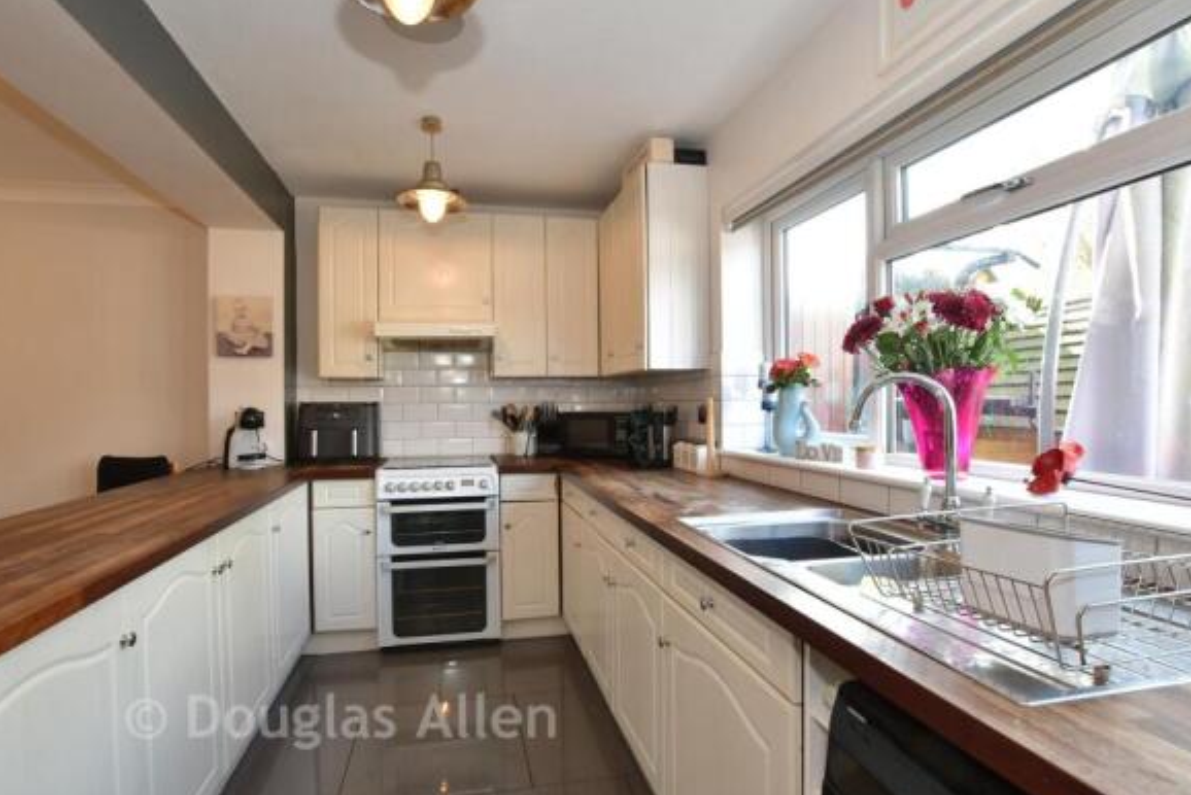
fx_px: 563
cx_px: 564
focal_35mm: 17
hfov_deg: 93.2
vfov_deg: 70.5
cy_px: 409
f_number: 8
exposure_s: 1/4
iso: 100
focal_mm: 10
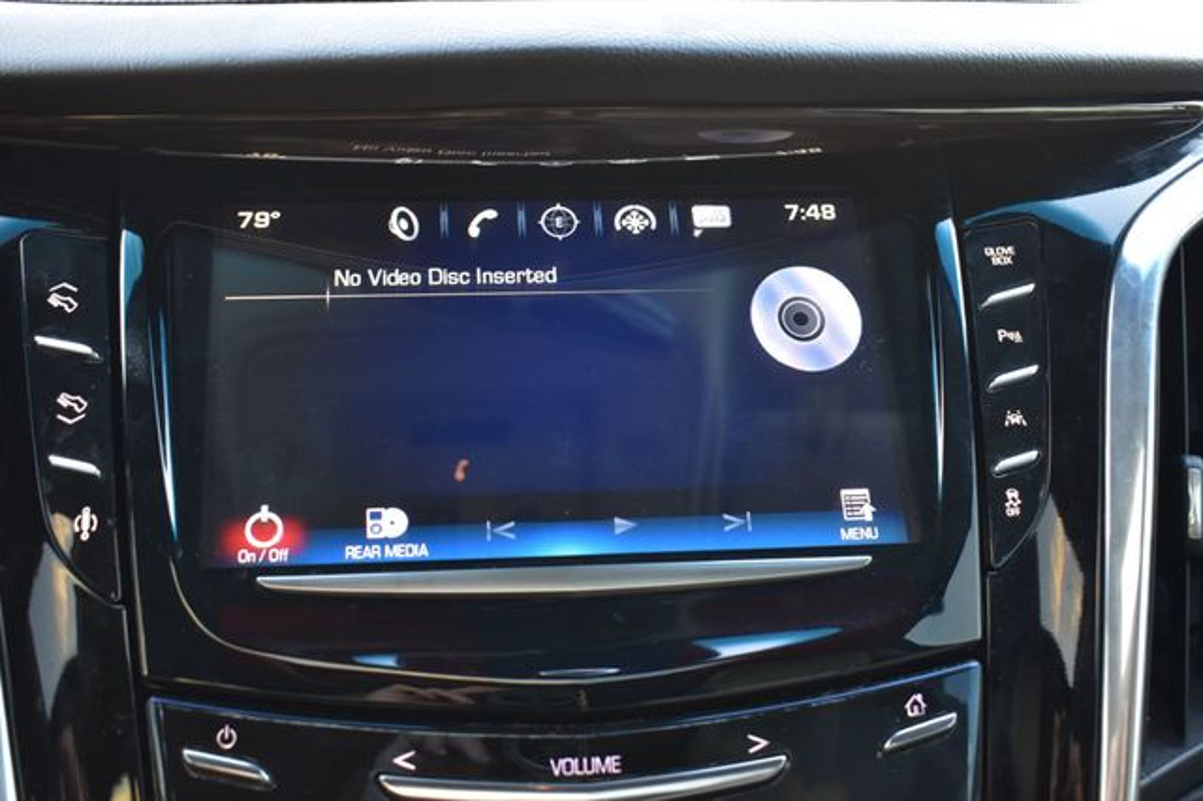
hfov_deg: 45.0
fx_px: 1453
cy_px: 400
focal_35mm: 44
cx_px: 602
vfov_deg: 30.8
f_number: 6.3
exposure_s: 1/15
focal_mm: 29
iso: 1000
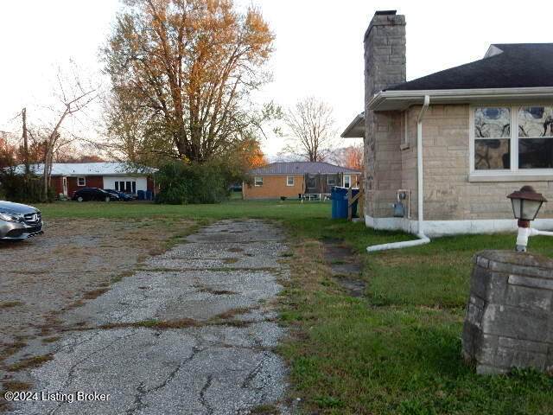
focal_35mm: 36
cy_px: 208
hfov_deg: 51.4
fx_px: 575
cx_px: 276
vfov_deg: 39.7
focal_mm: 6.4
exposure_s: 1/30
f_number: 4
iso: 125
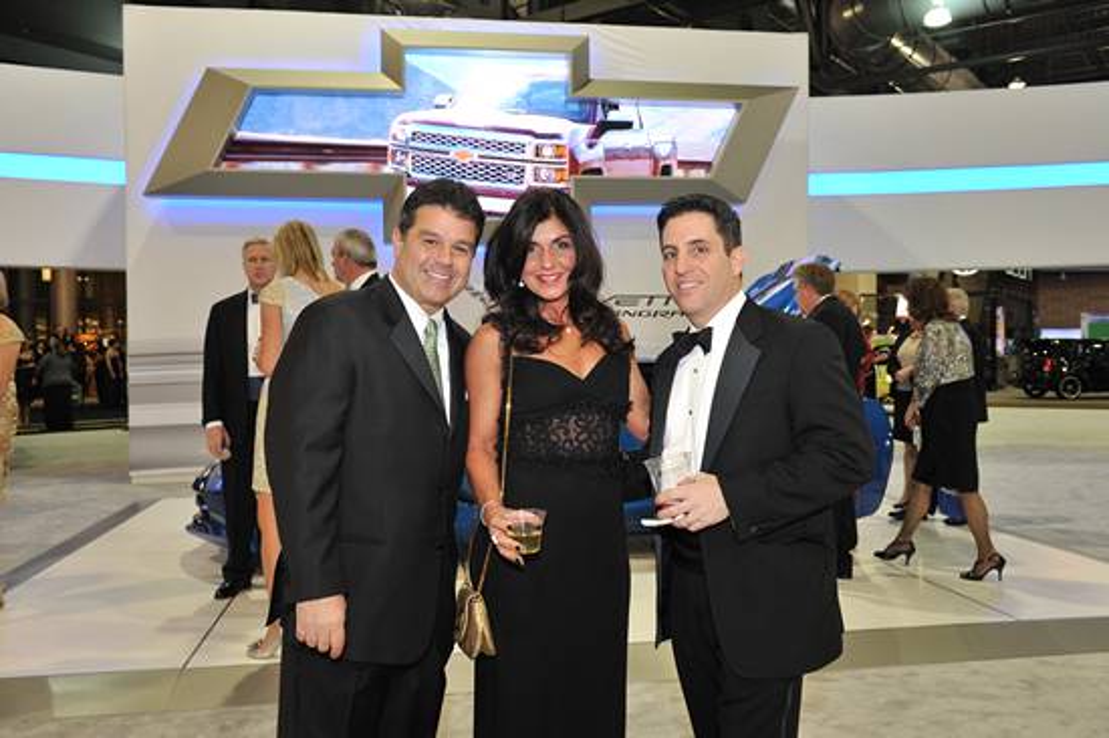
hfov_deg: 58.7
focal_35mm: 32
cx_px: 554
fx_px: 985
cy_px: 369
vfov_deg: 41.1
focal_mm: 32
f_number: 5.6
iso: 1600
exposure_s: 1/160
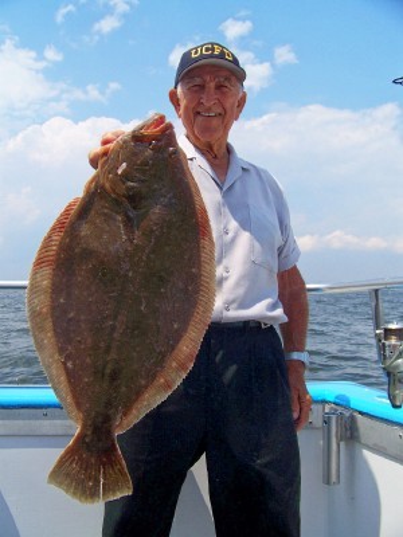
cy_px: 268
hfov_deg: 39.7
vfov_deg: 51.4
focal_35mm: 36
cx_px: 202
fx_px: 559
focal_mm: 5.85
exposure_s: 1/500
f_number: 4
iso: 64
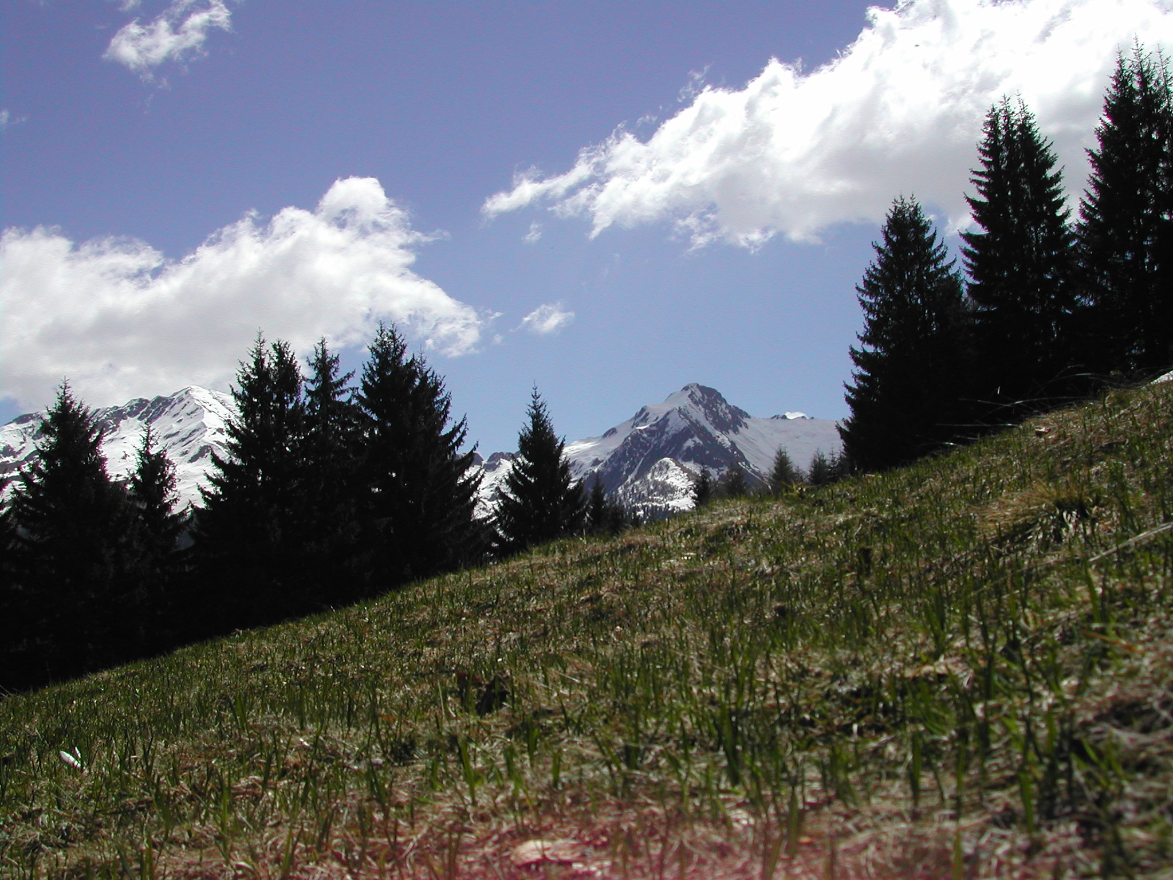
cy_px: 440
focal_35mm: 38
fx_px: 1288
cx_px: 586
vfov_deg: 37.7
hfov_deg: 49.0
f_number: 7.6
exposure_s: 1/542
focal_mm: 8
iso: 100
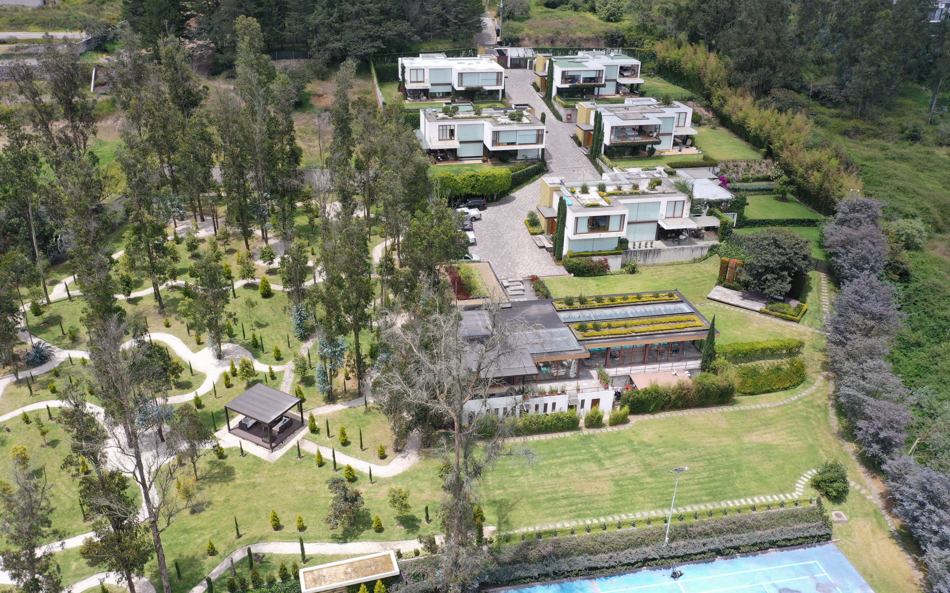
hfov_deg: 64.6
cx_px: 470
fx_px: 751
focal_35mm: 29
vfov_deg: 43.1
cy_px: 304
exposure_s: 1/320
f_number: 5.6
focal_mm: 10.26
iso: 100
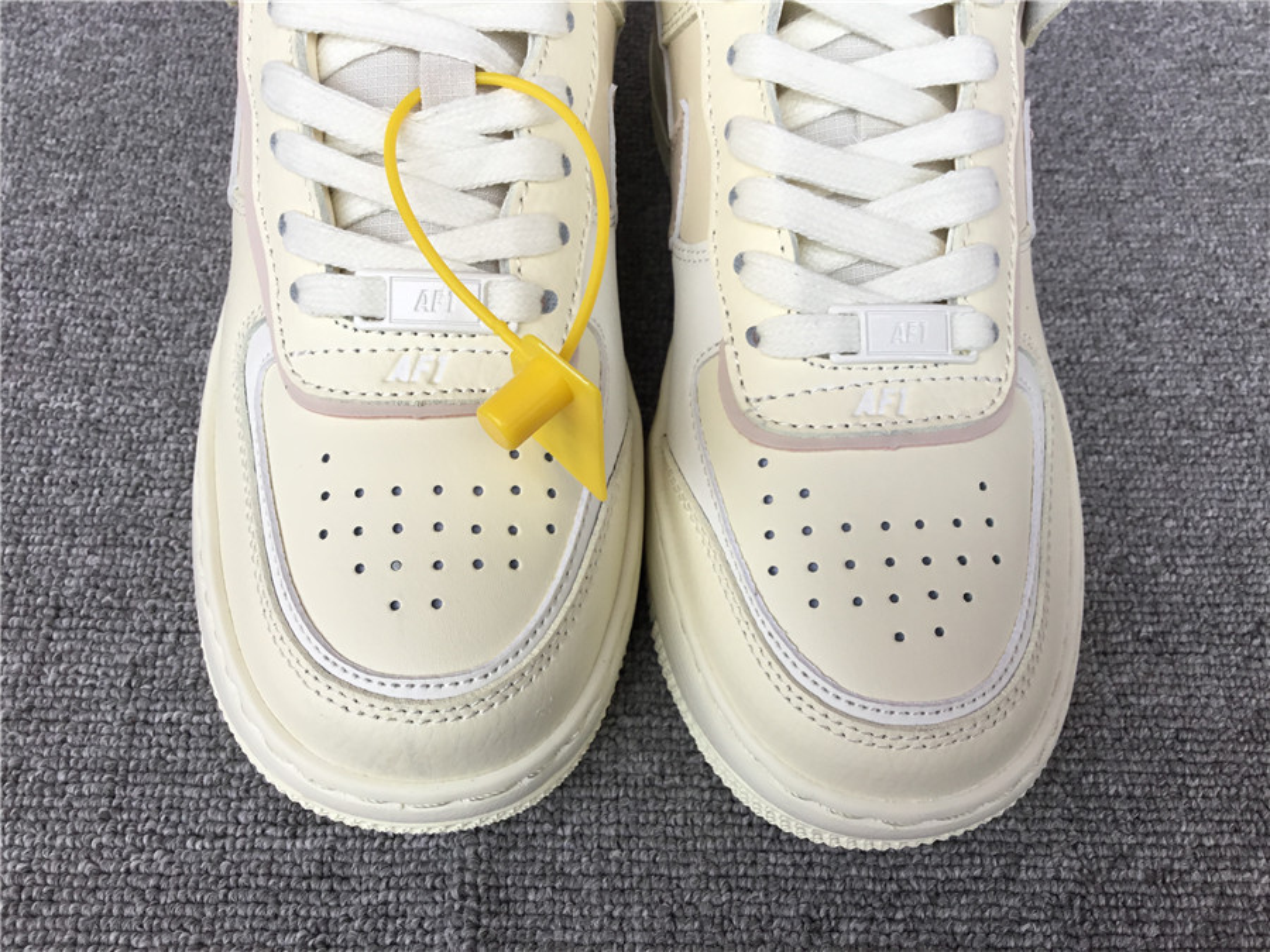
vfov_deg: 45.4
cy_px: 476
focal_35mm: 31
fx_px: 1137
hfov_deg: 58.4
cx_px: 635
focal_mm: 3.3
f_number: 2.4
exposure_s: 1/170
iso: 25
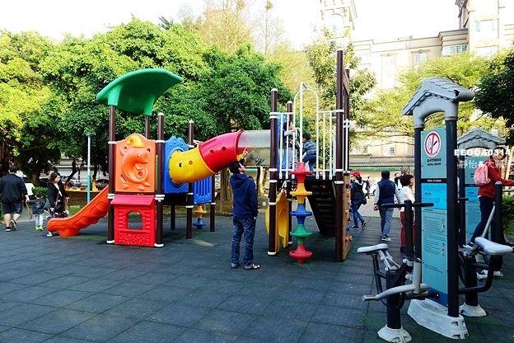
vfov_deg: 51.3
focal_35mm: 25
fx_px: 357
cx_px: 267
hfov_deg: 71.5
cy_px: 176
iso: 125
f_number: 4
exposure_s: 1/80
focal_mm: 8.8
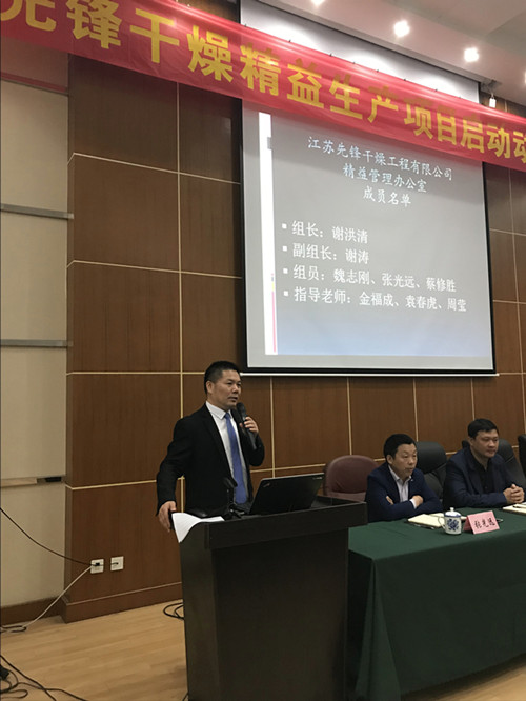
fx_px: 567
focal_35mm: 28
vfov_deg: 63.4
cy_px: 350
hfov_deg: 49.8
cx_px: 263
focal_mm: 3.99
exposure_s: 1/14
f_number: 1.8
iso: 100
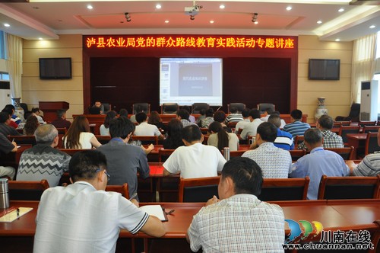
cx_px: 190
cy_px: 126
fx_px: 285
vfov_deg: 47.8
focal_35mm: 27
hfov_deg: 67.4
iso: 800
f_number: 3.5
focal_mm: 18
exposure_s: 1/100
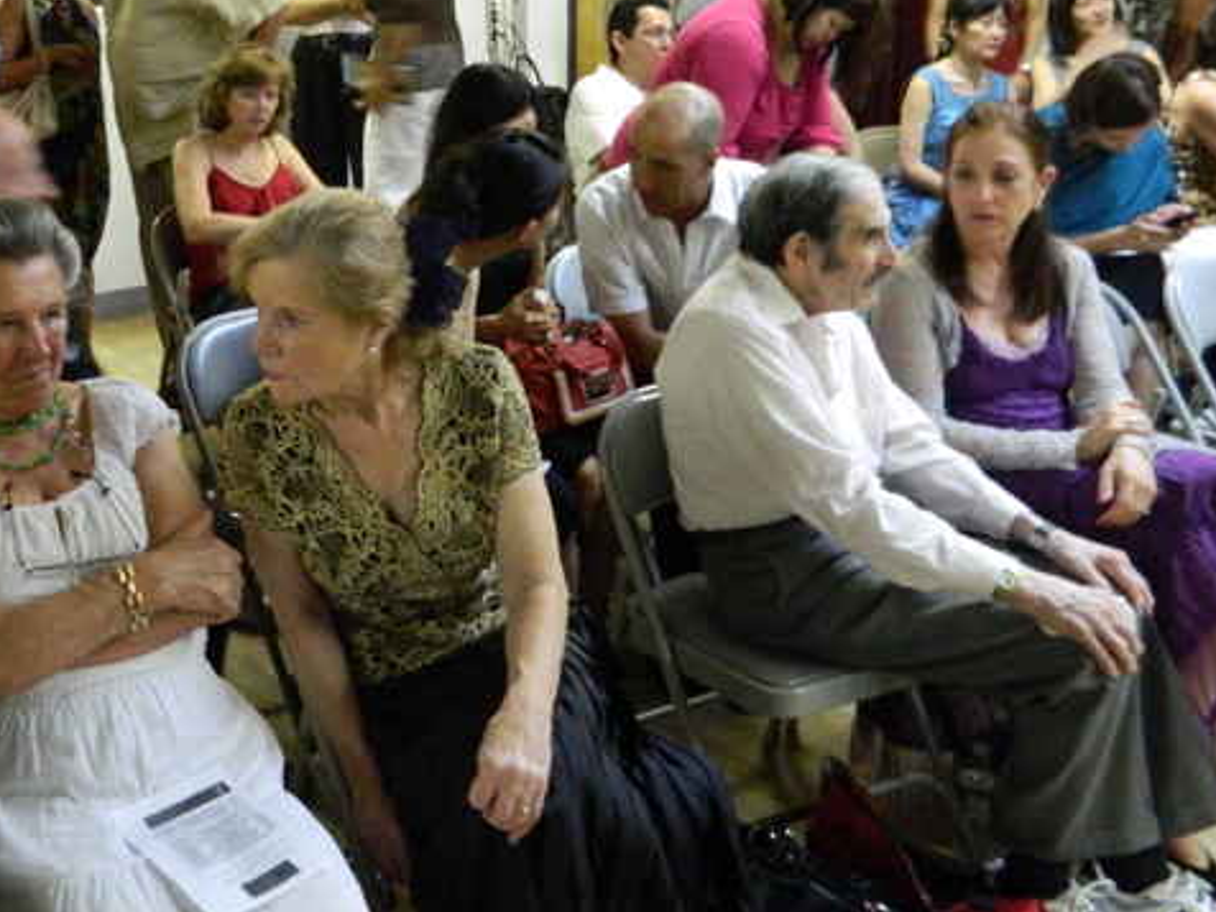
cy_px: 215
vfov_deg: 33.6
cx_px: 340
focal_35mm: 42
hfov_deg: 43.7
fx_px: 1475
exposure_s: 1/10
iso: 400
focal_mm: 4.5
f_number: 3.1
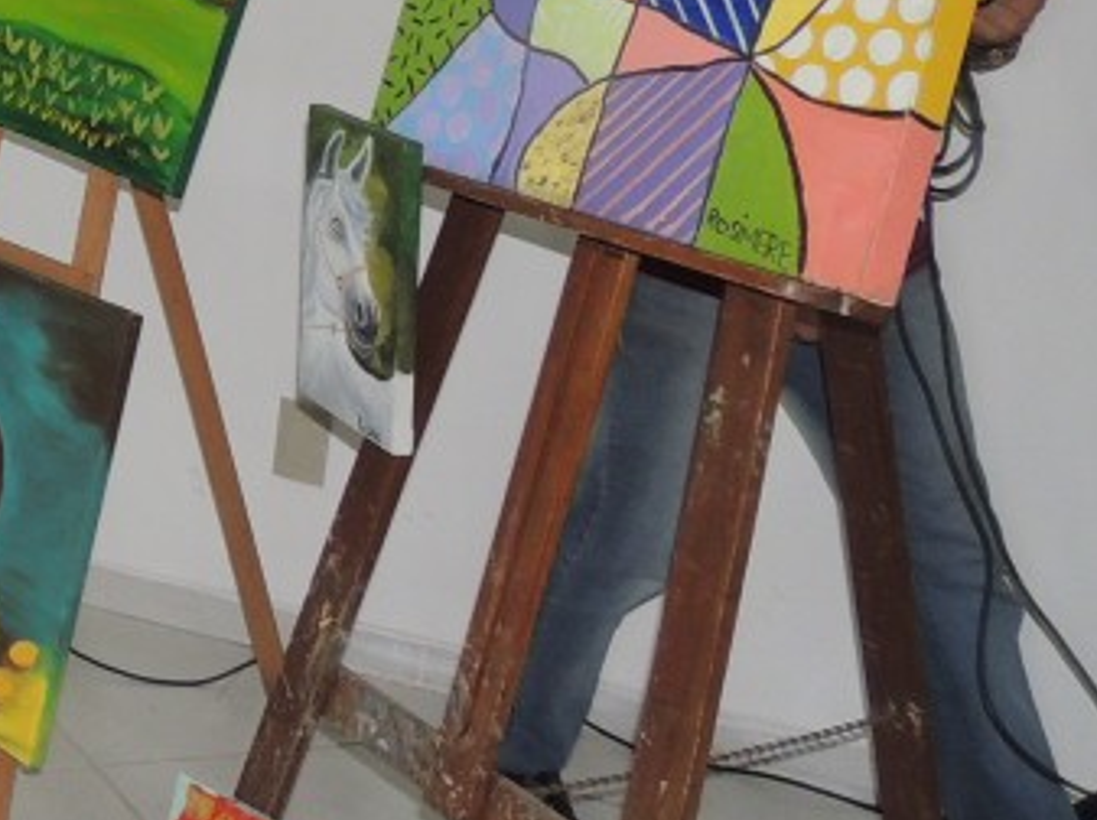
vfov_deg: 18.9
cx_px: -544
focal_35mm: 73
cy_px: -195
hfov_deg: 22.1
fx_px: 2311
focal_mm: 4.3
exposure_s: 1/30
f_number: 3
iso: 200
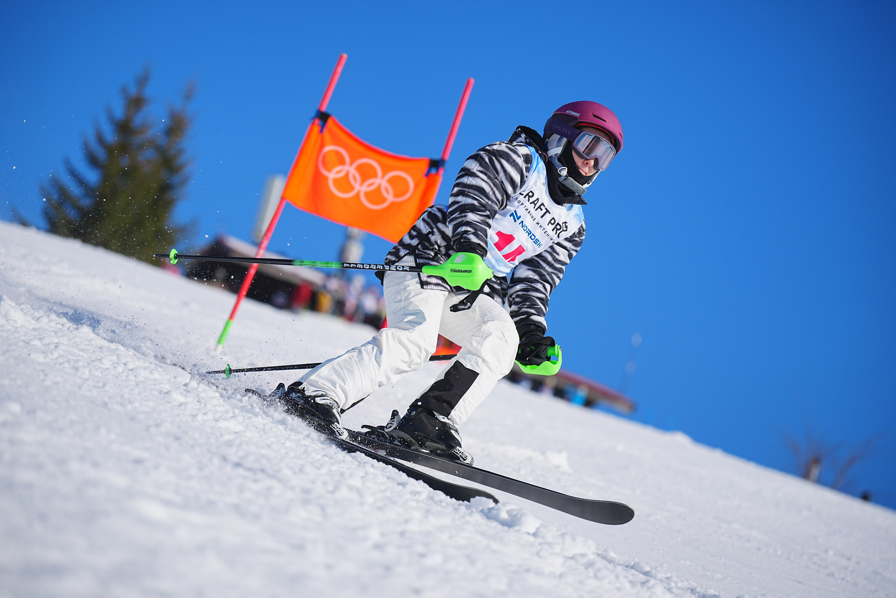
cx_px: 448
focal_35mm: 120
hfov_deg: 17.1
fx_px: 2987
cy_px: 299
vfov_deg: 11.4
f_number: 2.8
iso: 100
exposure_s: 1/4000
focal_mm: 120
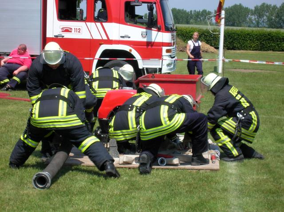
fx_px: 836
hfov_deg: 19.3
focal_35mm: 102
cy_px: 106
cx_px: 142
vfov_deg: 14.5
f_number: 8.2
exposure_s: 1/130
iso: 50
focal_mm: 17.1
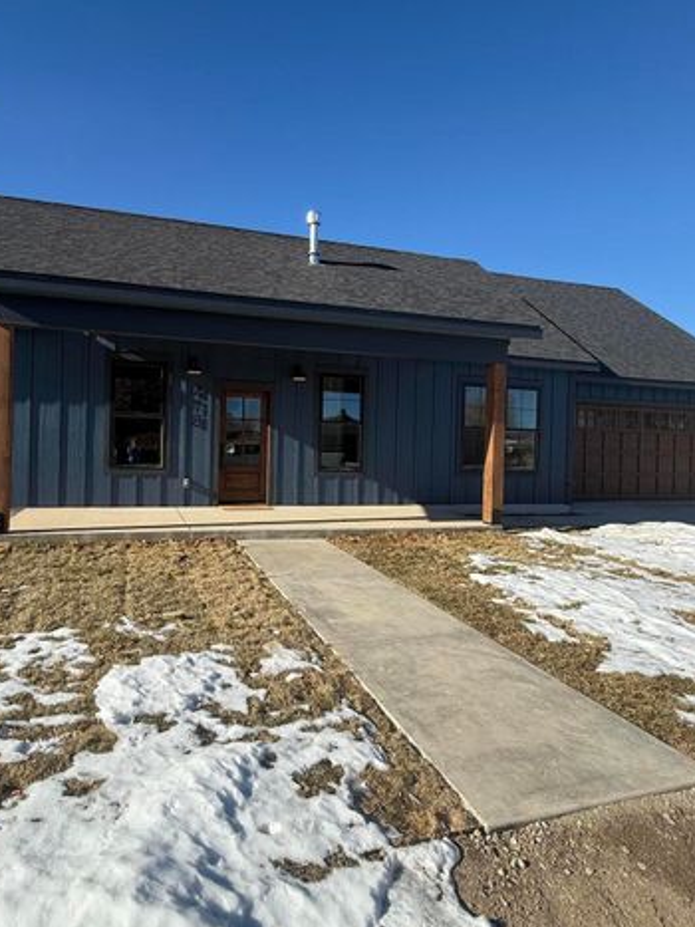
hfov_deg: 65.3
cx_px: 278
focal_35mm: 20
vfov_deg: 81.7
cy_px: 452
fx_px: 536
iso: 50
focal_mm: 2.22
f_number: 2.2
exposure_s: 1/1534
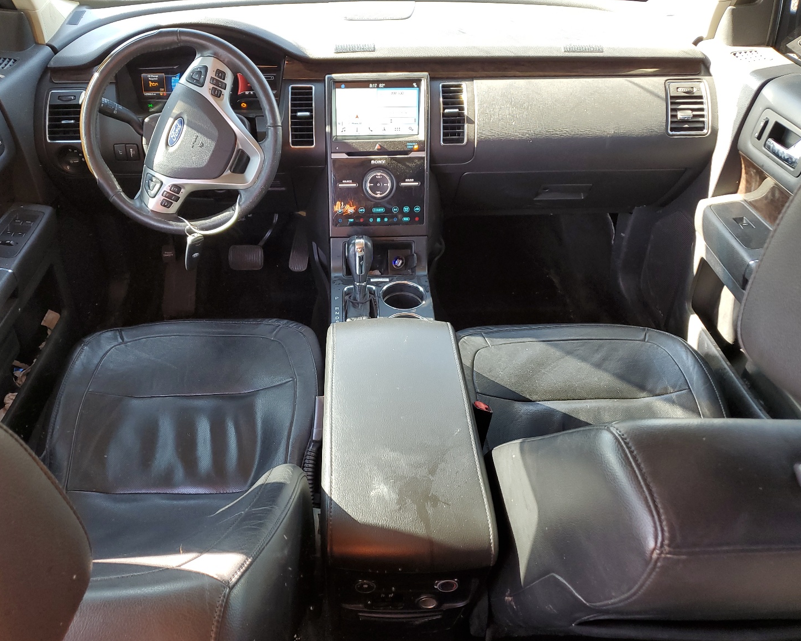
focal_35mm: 28
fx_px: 664
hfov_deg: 62.1
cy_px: 331
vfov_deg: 51.5
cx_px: 367
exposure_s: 1/60.2
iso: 60
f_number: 1.5
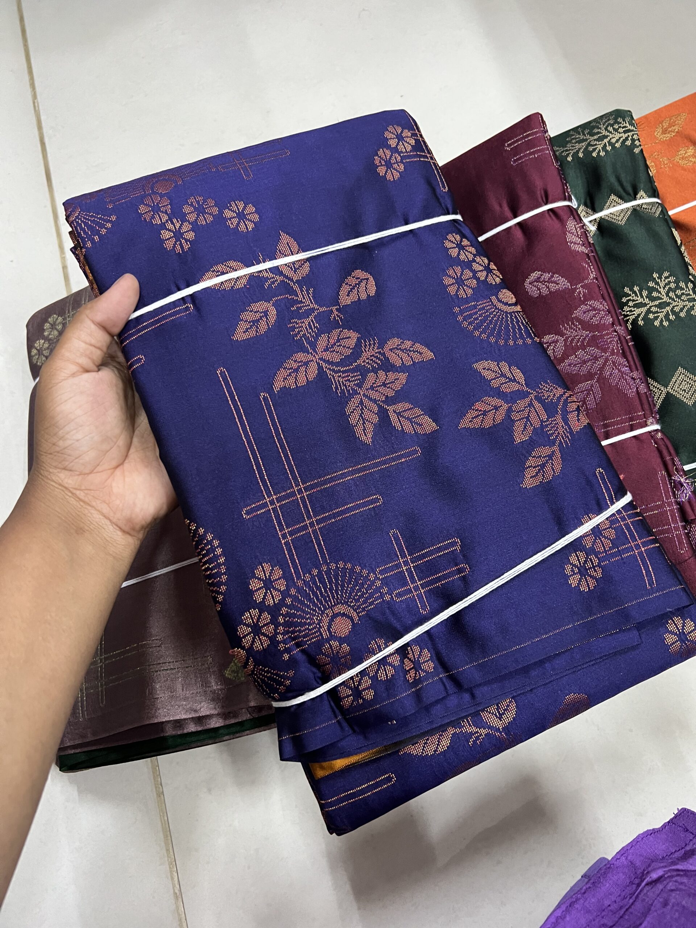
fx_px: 697
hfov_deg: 53.1
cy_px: 464
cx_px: 348
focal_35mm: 26
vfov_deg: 67.3
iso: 400
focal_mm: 5.7
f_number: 1.5
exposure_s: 1/50
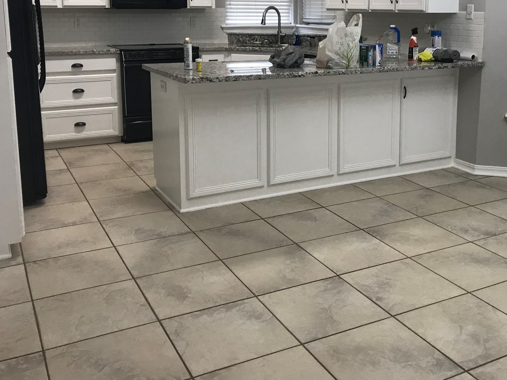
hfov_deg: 46.4
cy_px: 110
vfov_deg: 35.4
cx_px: 320
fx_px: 586
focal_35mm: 40
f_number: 1.8
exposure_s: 1/30
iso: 32
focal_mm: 3.99
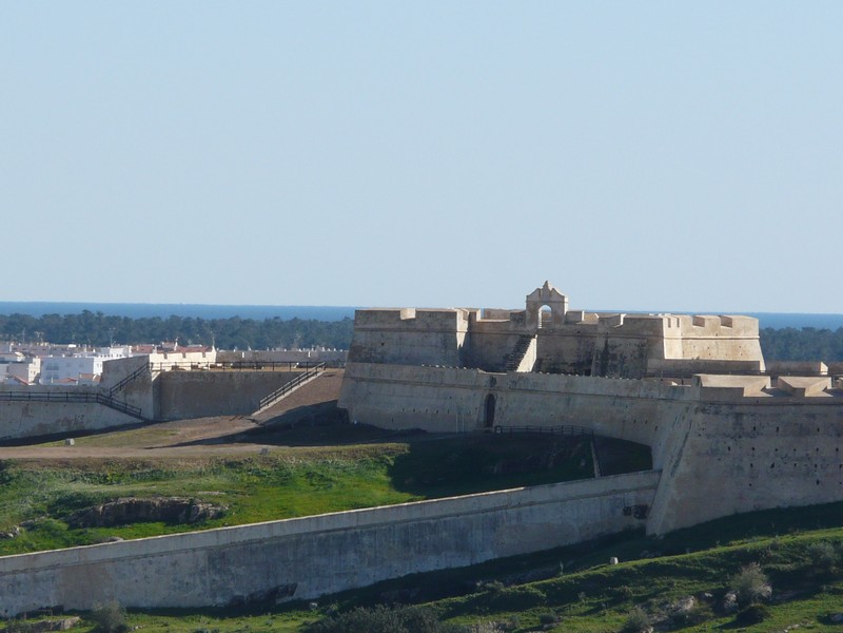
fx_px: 12176
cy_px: 316
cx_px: 422
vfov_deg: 3.0
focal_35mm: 500
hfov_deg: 4.0
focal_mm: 51.6
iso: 100
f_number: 6.3
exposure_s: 1/500
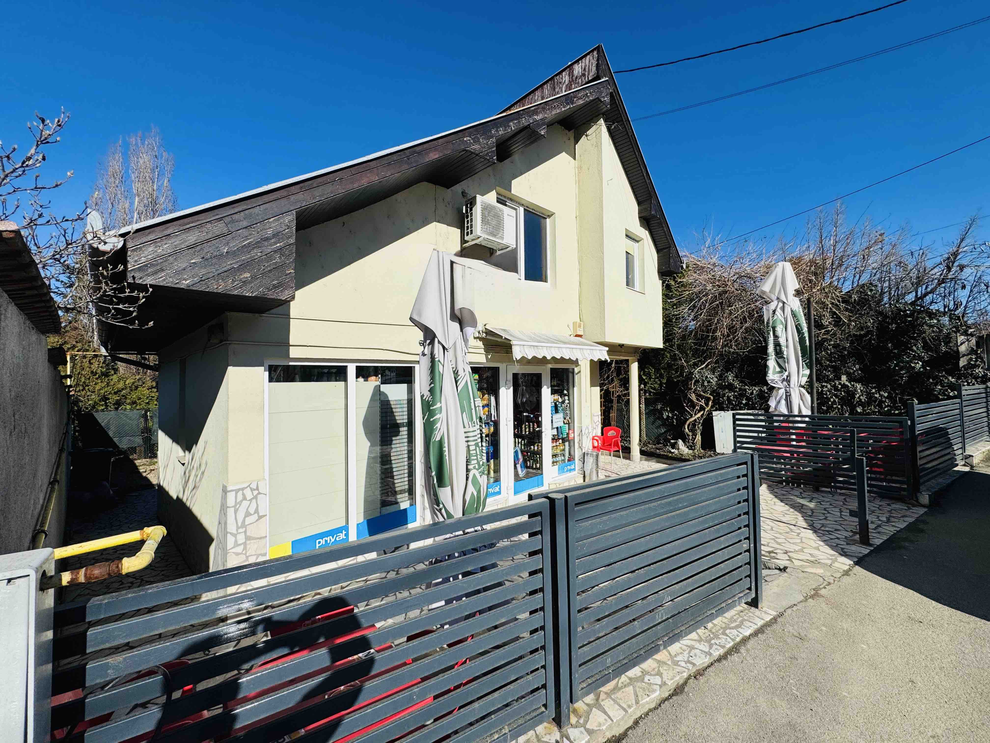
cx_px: 495
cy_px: 372
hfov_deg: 102.1
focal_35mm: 14
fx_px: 400
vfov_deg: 85.7
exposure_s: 1/3906
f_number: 2.2
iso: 40
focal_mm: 2.22
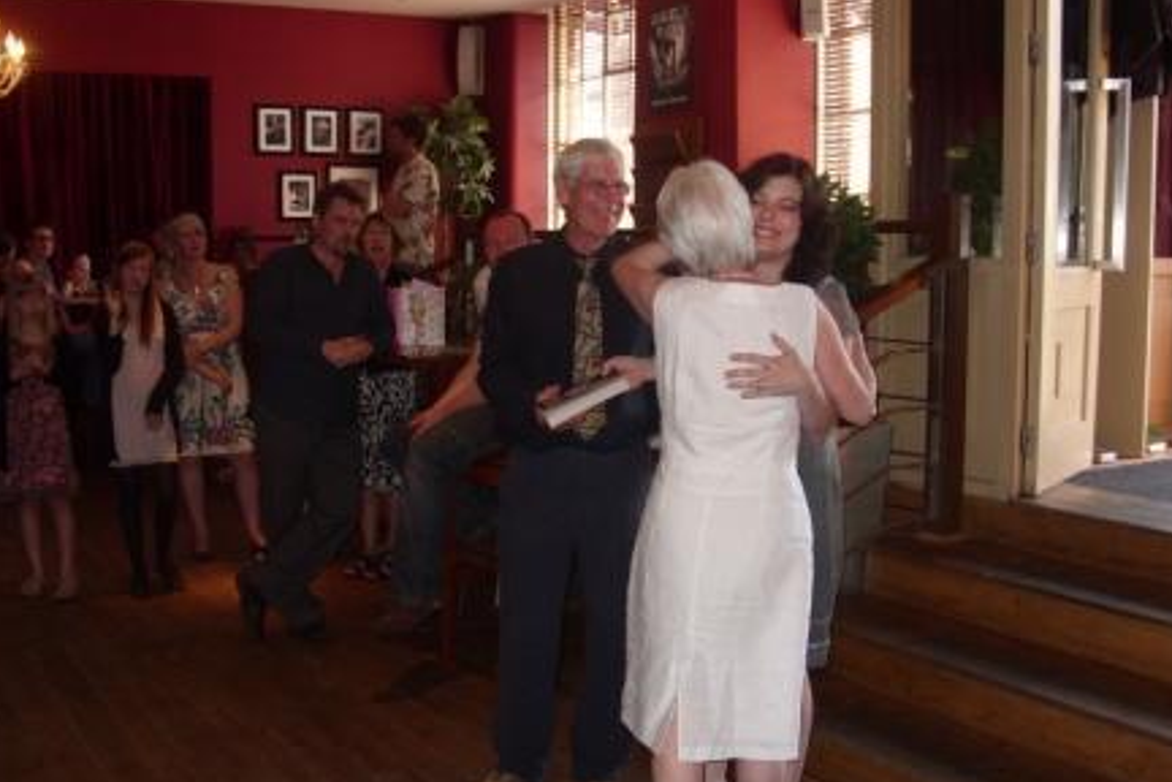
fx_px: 1335
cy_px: 399
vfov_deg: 32.6
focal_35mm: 41
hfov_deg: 47.4
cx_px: 586
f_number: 2.8
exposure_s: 1/30
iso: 100
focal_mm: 6.3
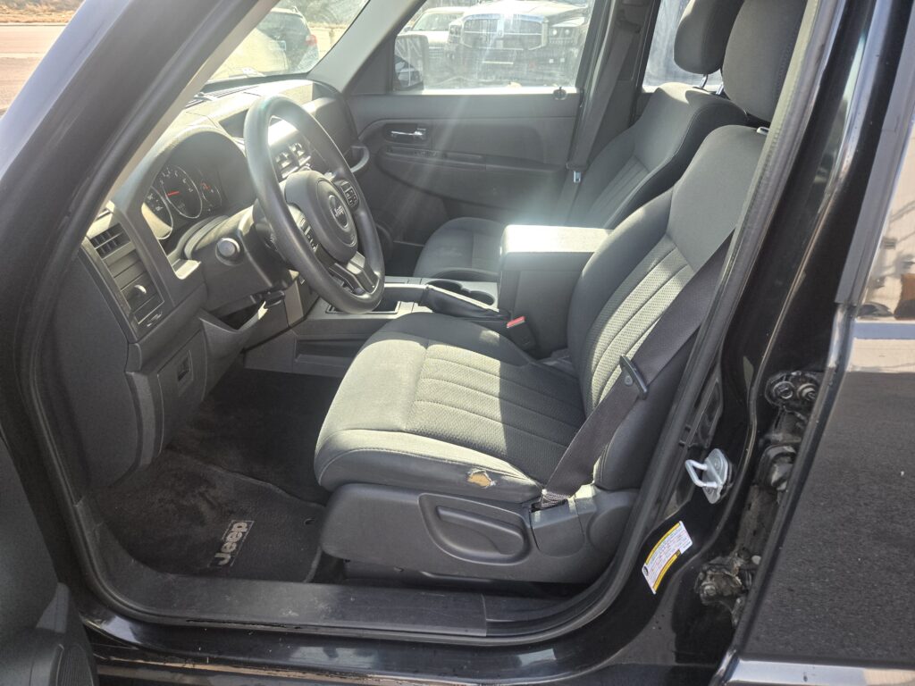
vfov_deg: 58.9
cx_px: 458
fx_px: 608
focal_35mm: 23
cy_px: 343
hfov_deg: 73.9
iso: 125
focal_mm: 5.4
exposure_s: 1/508
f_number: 1.8
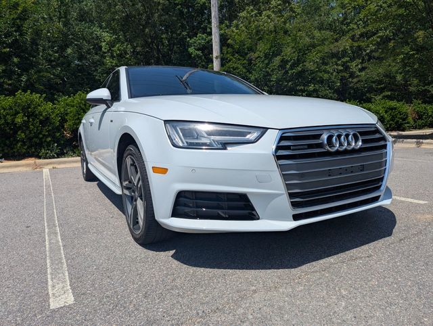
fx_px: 301
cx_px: 216
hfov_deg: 71.5
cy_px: 163
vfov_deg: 56.9
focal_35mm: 24
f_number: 1.85
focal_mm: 6.81
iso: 54
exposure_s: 1/4717
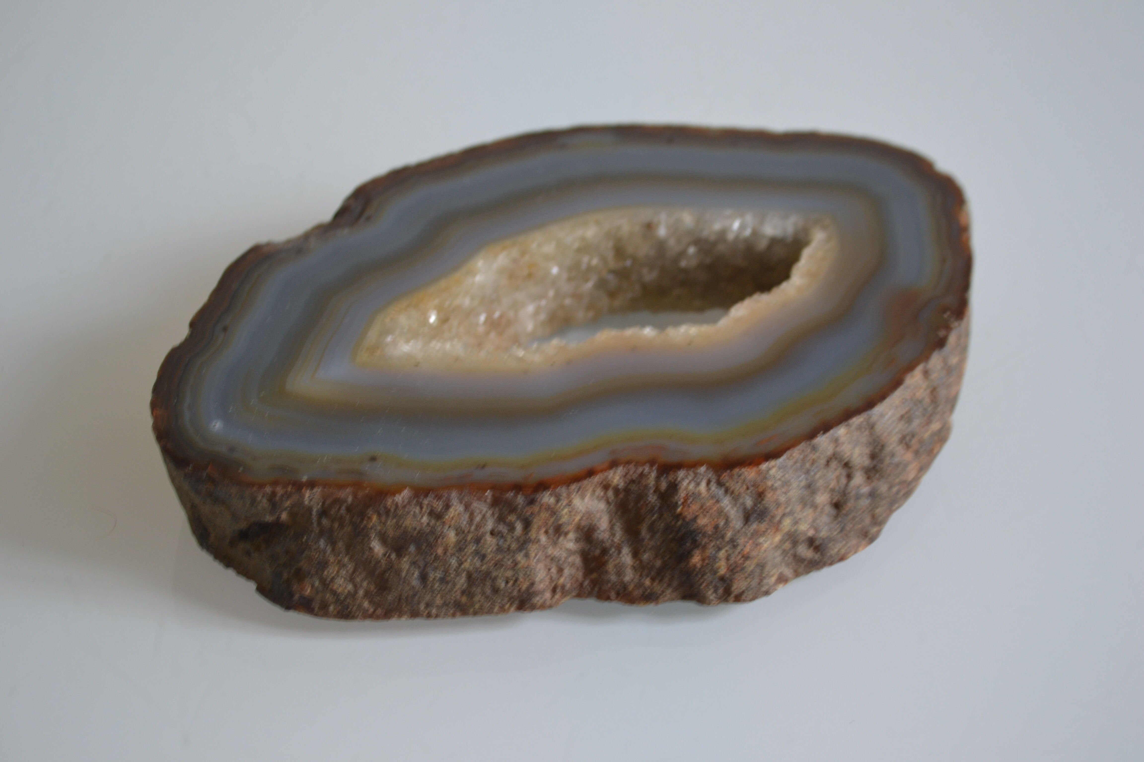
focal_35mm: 66
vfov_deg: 20.6
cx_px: 572
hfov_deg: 30.5
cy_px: 381
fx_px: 2097
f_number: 5.3
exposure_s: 1/40
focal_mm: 44
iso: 400
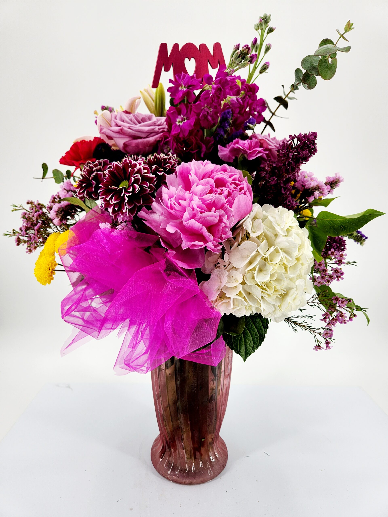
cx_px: 194
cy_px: 258
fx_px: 344
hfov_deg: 58.9
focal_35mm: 23
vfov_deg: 73.9
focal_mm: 5.4
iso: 20
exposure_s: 1/189
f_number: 1.8
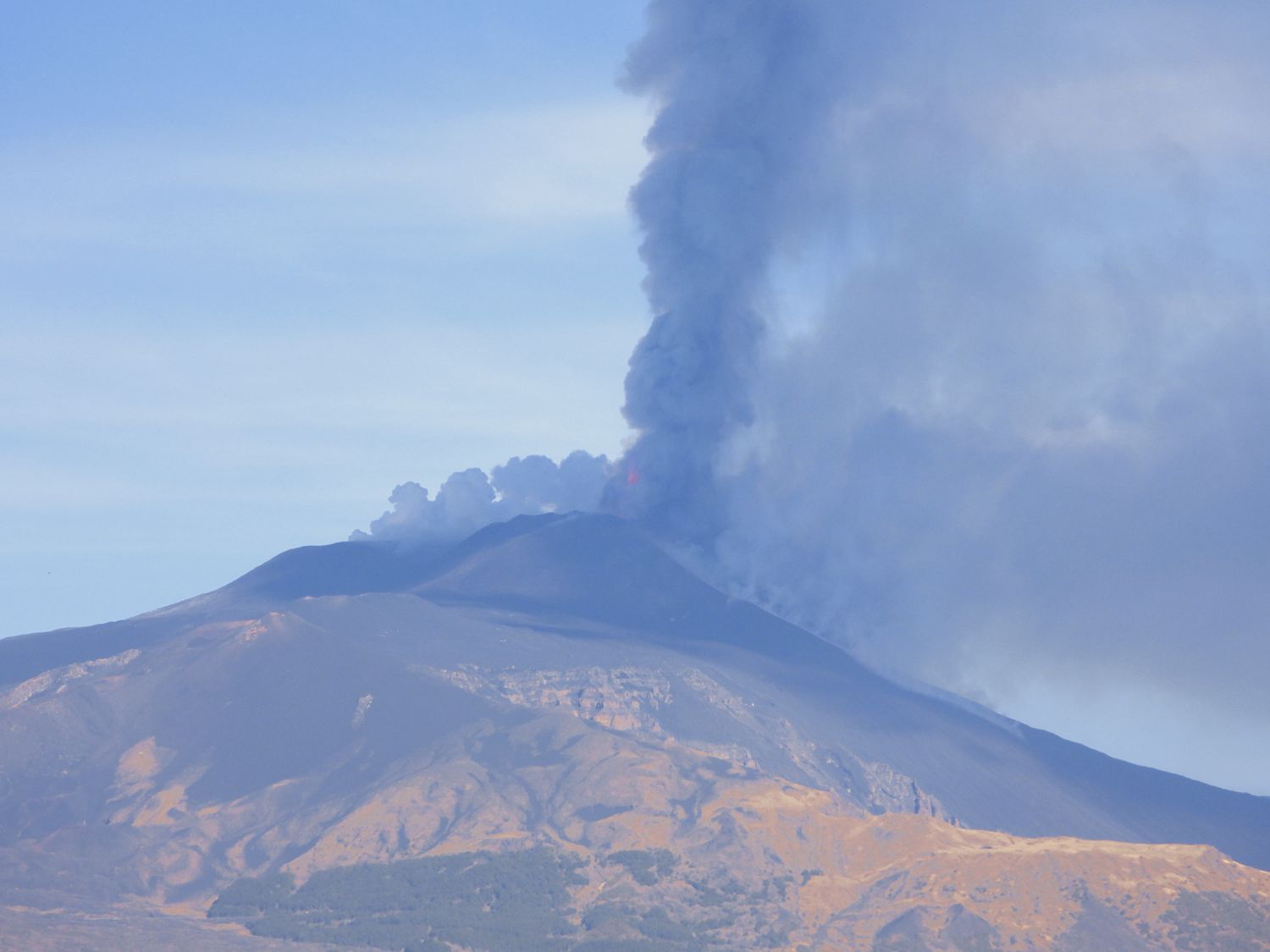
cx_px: 635
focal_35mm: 235
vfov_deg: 6.3
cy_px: 476
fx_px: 8622
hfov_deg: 8.4
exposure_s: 1/800
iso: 100
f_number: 4.5
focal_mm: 42.2
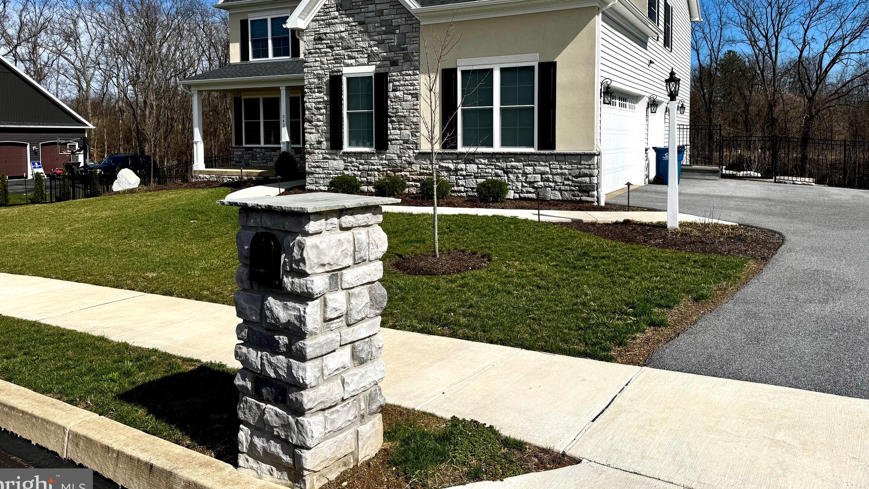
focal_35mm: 27
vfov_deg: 42.4
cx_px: 432
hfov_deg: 69.9
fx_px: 622
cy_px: 168
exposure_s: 1/9009
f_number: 1.78
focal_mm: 6.76
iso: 80
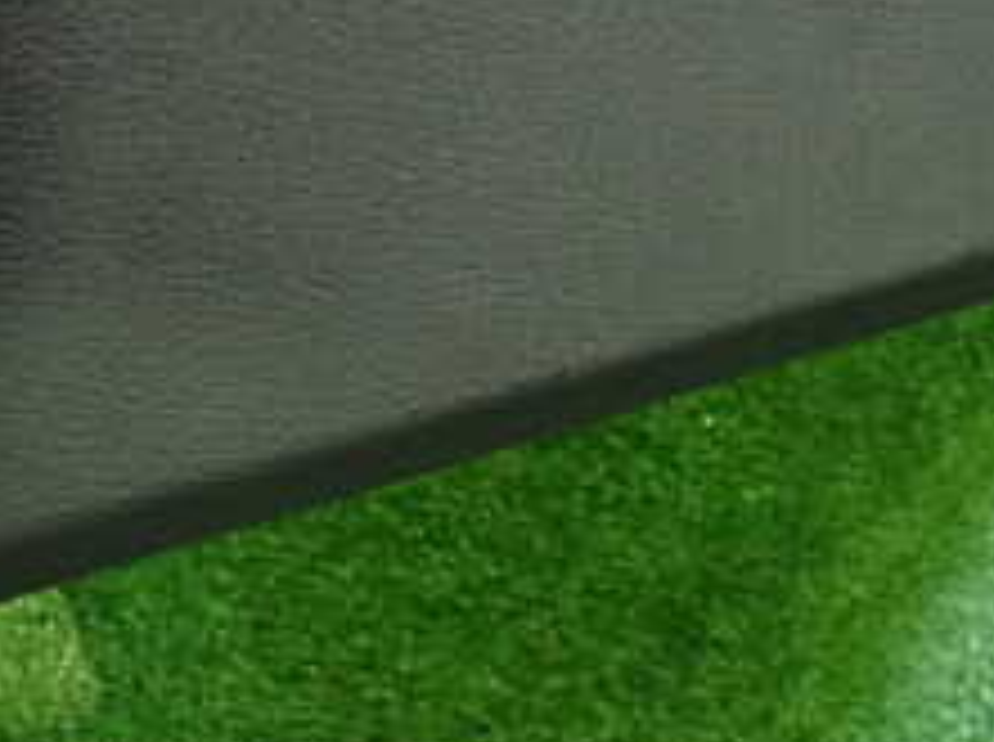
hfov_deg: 28.1
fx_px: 1949
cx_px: 760
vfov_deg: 20.9
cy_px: 22
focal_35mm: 68
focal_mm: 4.5
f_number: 2
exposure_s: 1/30
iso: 640
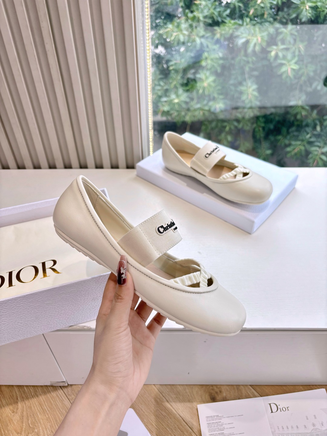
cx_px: 164
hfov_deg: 53.1
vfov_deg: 67.3
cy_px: 218
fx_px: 327
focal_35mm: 26
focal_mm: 5.96
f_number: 1.6
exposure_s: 1/442
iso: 50
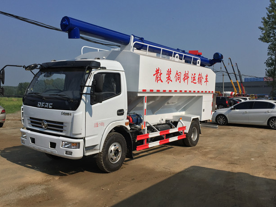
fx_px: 263
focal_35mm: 33
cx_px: 129
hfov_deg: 55.3
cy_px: 104
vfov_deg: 42.9
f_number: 2.2
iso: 32
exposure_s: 1/3968
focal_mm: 4.15
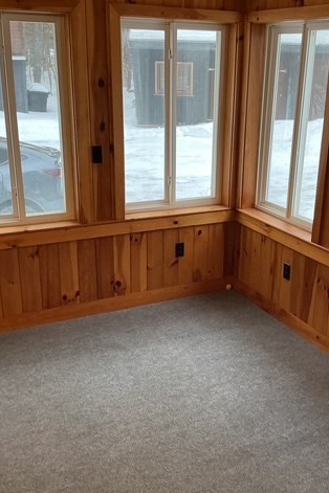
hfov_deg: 32.6
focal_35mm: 41
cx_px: 194
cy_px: 250
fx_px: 562
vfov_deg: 47.4
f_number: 1.8
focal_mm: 3
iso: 64
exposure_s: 1/60
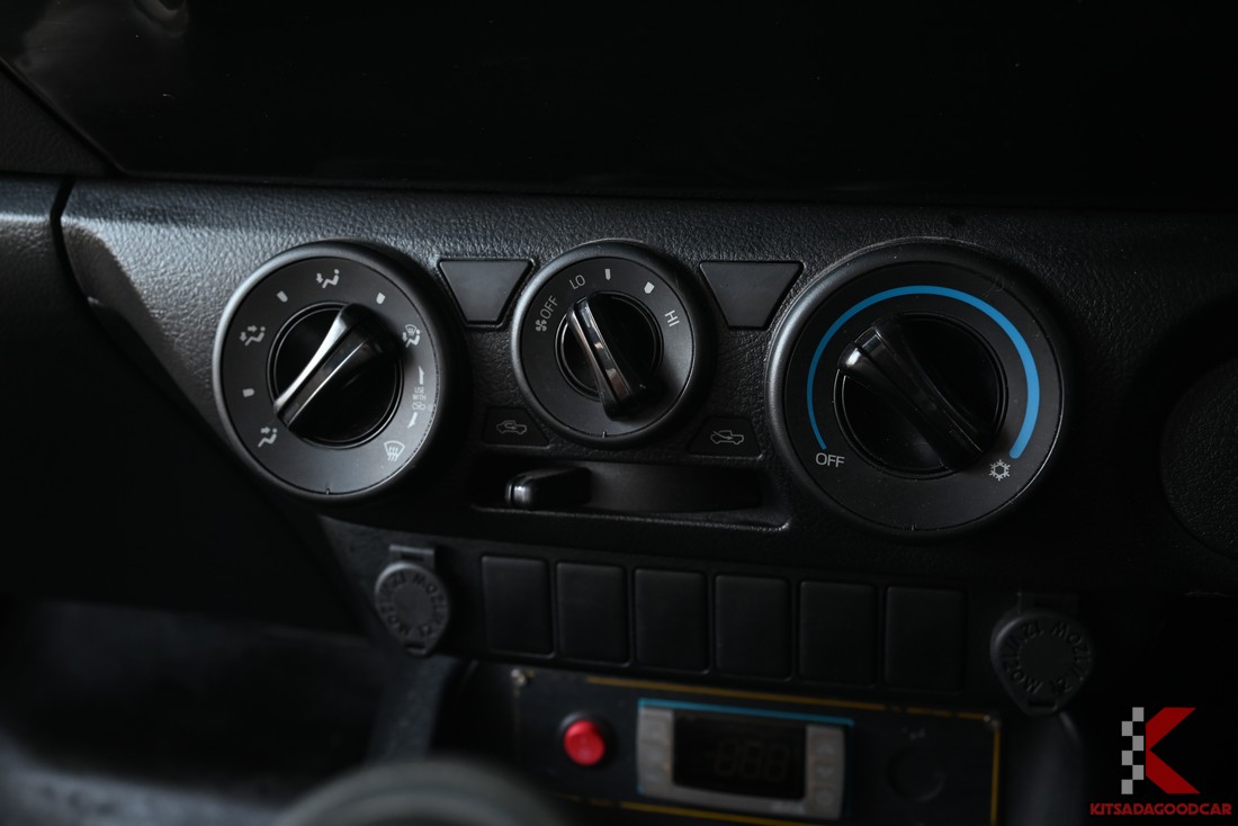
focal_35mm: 33
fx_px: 1135
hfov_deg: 57.2
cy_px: 413
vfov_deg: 40.0
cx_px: 619
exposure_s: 1/30
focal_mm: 33
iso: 800
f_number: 6.3
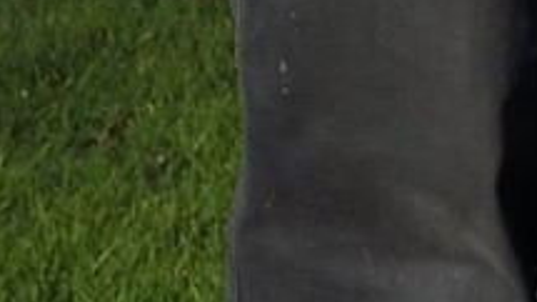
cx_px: 1234
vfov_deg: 2.4
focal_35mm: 469
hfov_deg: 4.5
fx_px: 6679
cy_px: -1604
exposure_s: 1/320
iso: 200
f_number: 10
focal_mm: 40
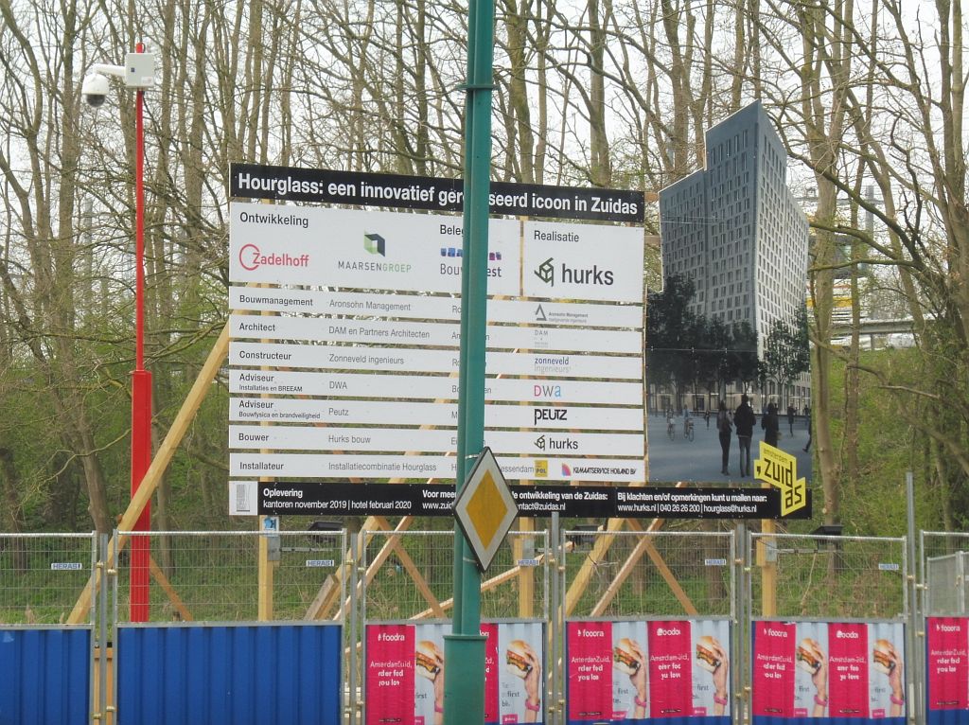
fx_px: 5985
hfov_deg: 9.3
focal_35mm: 214
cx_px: 484
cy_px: 362
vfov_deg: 6.9
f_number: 7.1
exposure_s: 1/125
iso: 100
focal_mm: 38.2
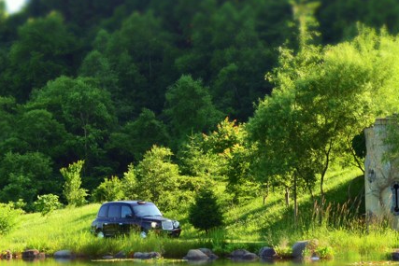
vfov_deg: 11.2
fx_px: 1353
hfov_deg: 16.7
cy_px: 83
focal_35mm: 122
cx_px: 298
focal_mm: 34
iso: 200
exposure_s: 1/80
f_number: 10
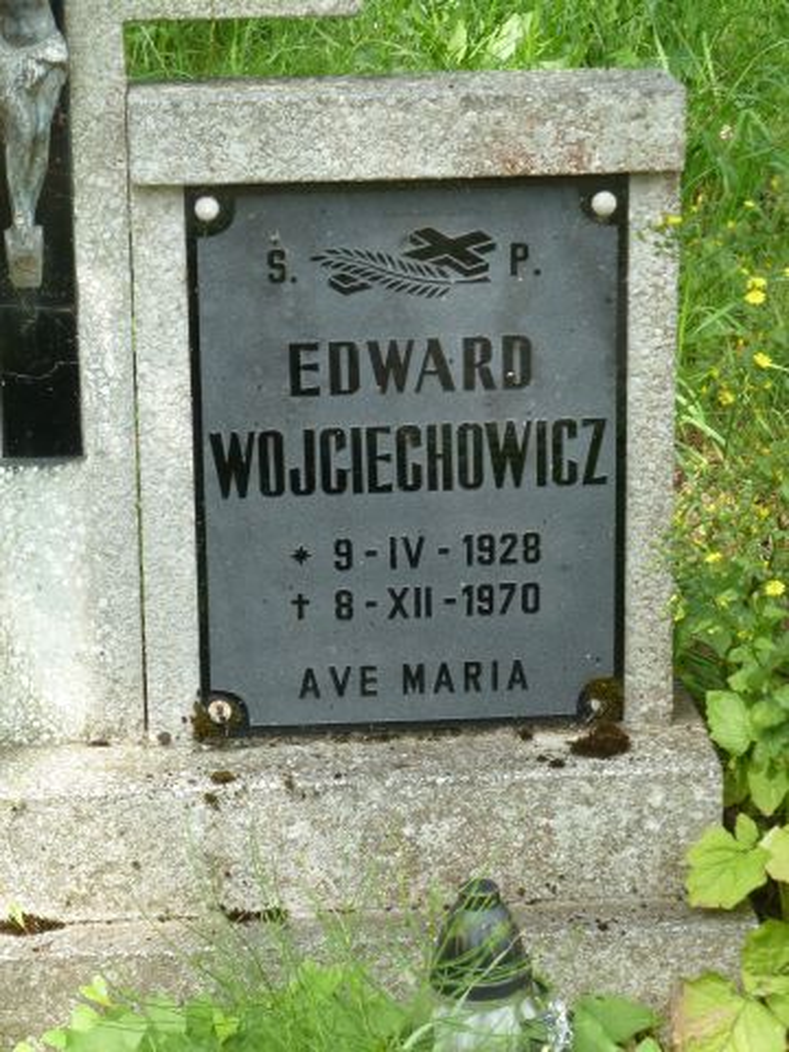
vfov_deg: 17.7
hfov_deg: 13.3
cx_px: 394
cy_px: 526
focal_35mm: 111
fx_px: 3373
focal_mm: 18.2
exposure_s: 1/125
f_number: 4.4
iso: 160
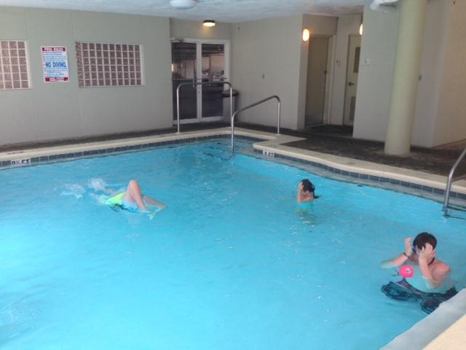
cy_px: 175
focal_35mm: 33
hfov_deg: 55.4
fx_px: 444
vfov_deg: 42.9
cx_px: 233
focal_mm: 4.12
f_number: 2.4
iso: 50
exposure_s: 1/154
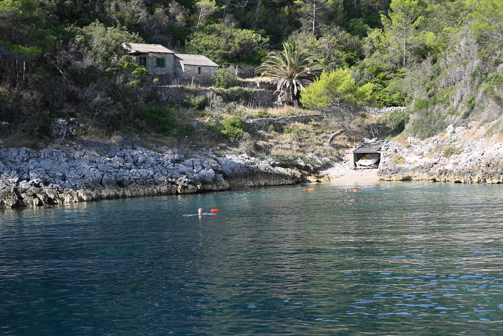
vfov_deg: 19.5
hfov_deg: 28.8
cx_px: 252
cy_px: 168
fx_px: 978
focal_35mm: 70
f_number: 5.6
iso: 200
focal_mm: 70
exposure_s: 1/500
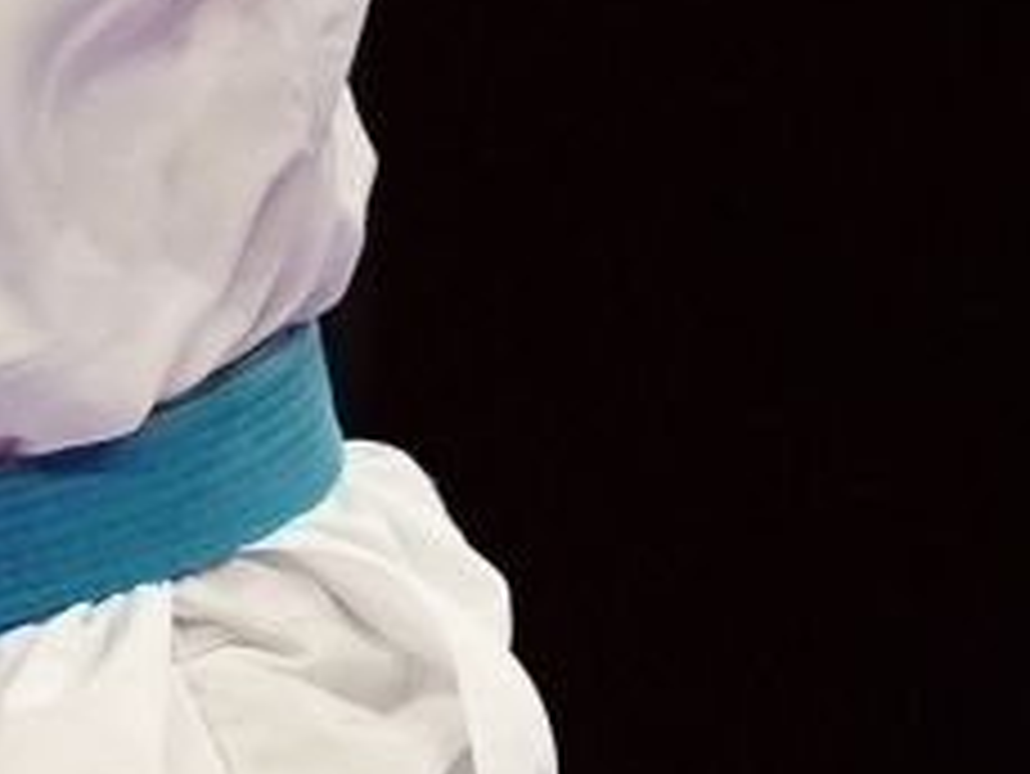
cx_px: 9
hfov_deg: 1.2
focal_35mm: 1675
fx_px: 49866
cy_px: 76
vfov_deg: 0.9
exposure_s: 1/1000
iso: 2500
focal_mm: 148
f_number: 2.8
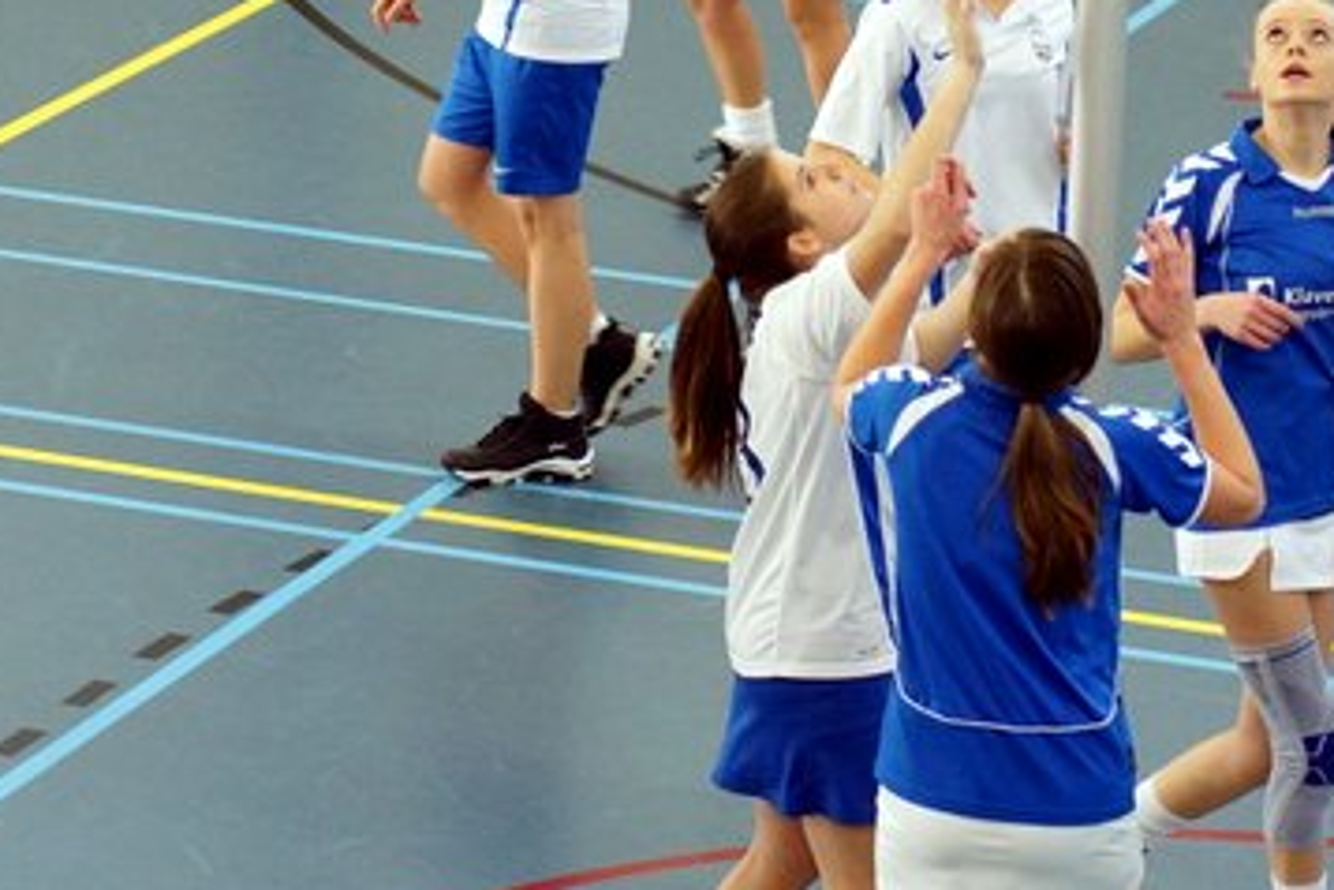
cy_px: -77
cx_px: 811
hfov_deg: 9.6
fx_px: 7966
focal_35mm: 215
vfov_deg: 6.4
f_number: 2.8
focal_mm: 50
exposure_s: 1/250
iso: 800
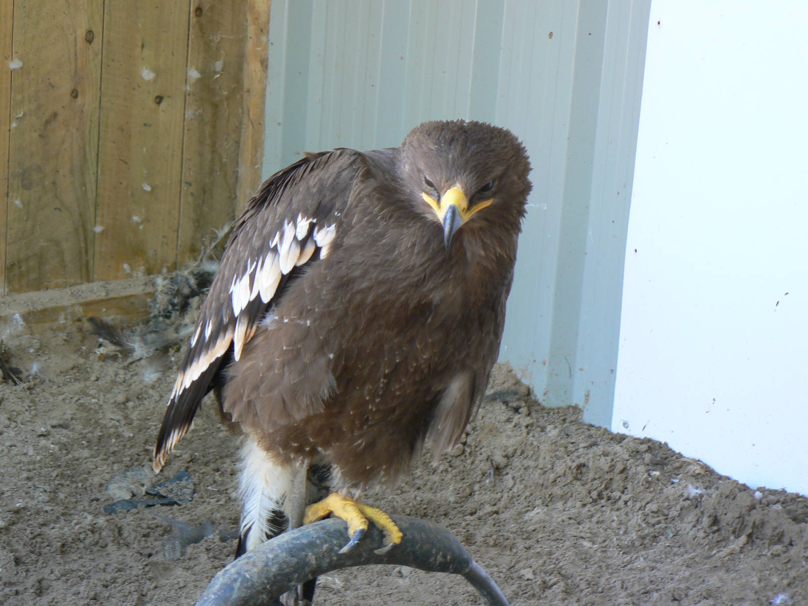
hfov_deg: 16.1
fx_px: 2848
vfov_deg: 12.1
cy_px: 303
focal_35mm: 122
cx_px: 404
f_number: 3.2
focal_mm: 20.3
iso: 80
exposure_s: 1/30
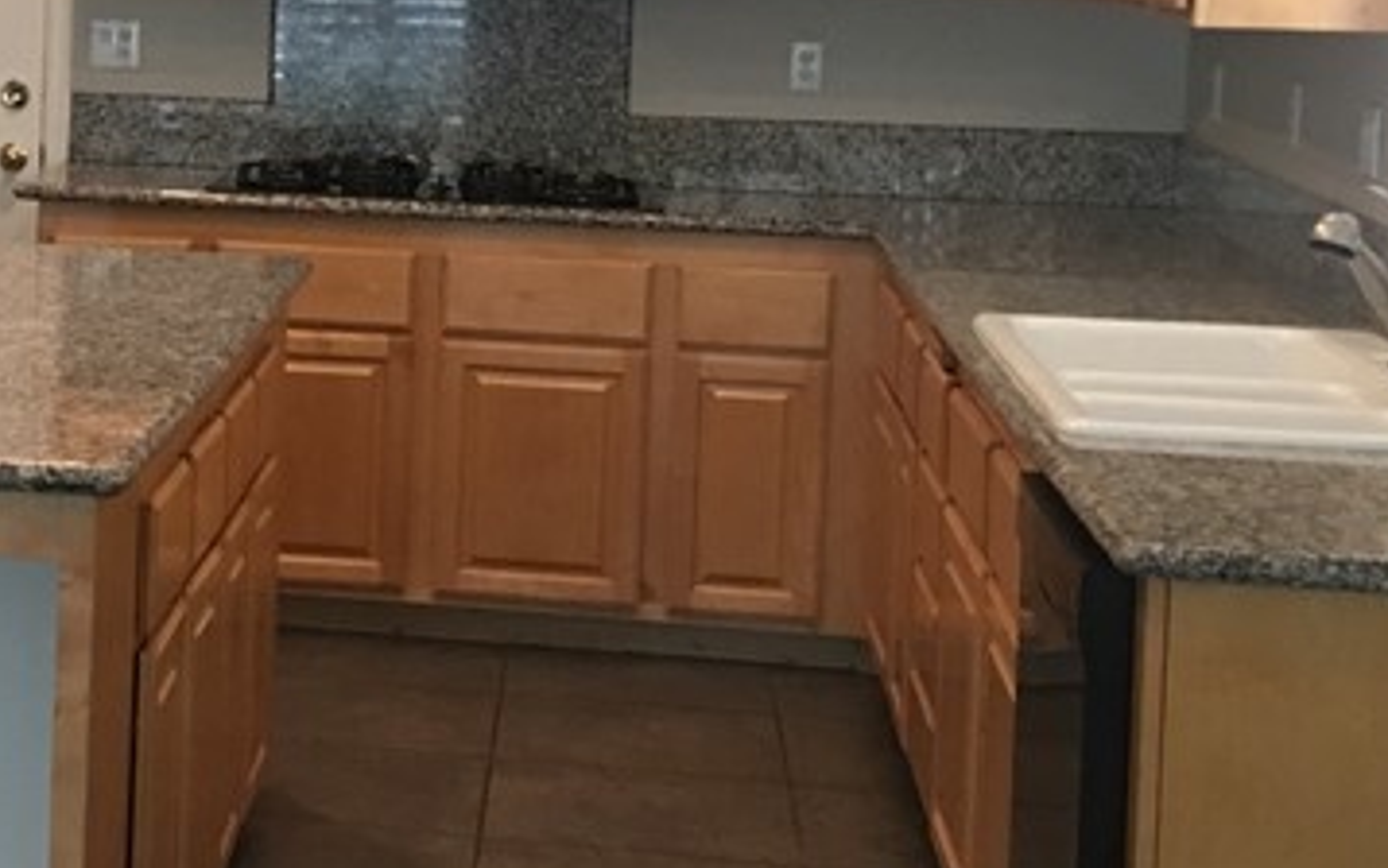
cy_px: 143
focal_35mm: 88
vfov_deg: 14.8
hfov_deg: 22.1
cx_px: -174
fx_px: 3330
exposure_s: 1/15
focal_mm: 4.15
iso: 80
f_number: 2.2
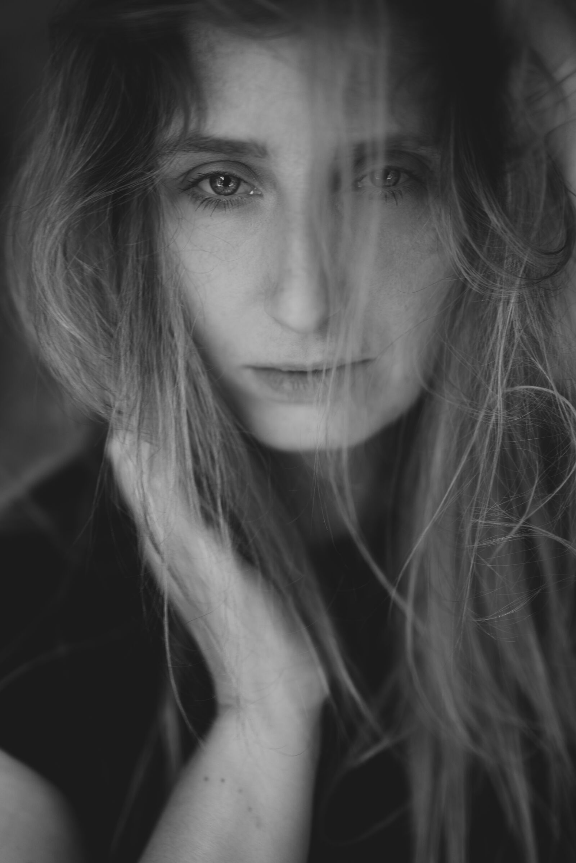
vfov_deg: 39.6
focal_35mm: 50
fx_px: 1200
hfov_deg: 27.0
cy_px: 432
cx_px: 288
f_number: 1.2
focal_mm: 50
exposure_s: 1/200
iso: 160
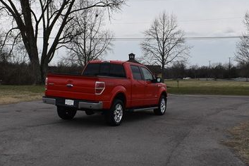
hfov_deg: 40.3
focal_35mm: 49
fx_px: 339
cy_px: 74
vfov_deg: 27.5
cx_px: 110
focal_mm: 18
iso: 160
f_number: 8
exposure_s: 1/250
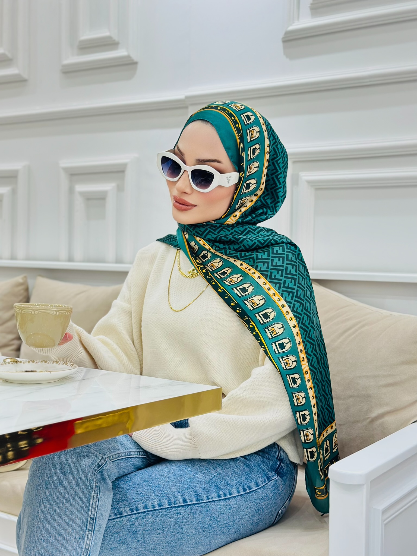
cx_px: 208
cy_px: 278
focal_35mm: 48
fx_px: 771
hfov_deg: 30.3
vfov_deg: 39.7
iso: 100
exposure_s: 1/100
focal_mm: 6.86
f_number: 1.78
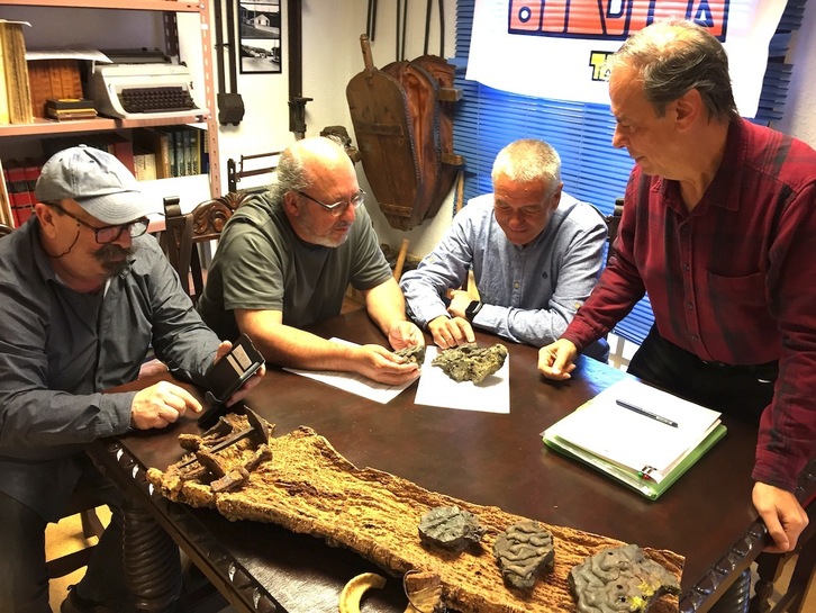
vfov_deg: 48.3
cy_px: 306
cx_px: 408
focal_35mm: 29
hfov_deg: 61.6
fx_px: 684
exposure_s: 1/33
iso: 100
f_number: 2.2
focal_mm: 4.15
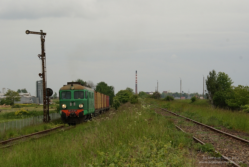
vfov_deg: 13.1
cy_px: 84
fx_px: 727
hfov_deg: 19.4
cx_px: 124
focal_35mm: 105
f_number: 11
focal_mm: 70
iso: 100
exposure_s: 1/160
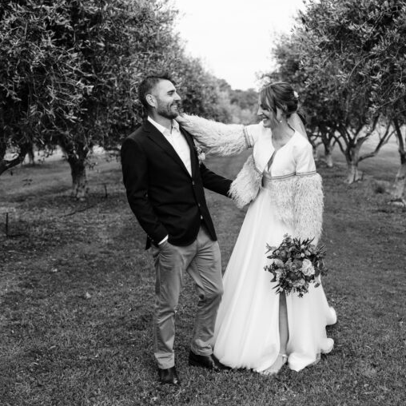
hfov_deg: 37.4
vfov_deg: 37.6
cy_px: 202
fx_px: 597
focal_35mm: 45
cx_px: 244
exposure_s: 1/400
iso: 250
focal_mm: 35
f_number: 2.5
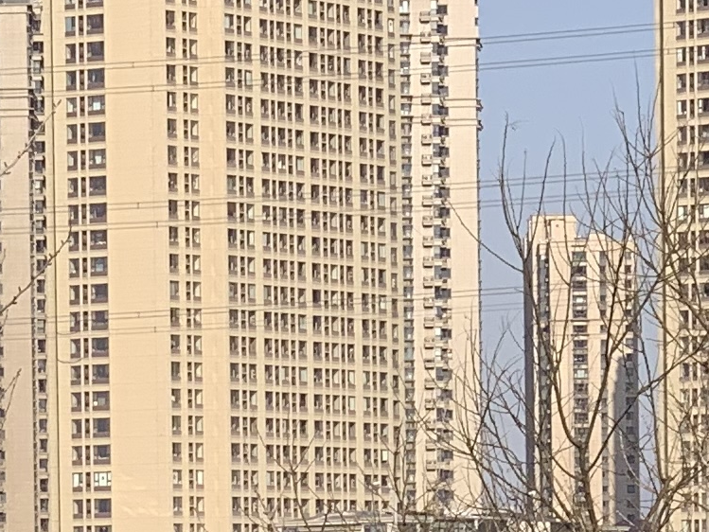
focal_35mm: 280
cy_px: 984
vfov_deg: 5.2
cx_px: 67
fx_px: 5736
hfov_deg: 7.1
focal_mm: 6
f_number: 2.4
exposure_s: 1/905
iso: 16
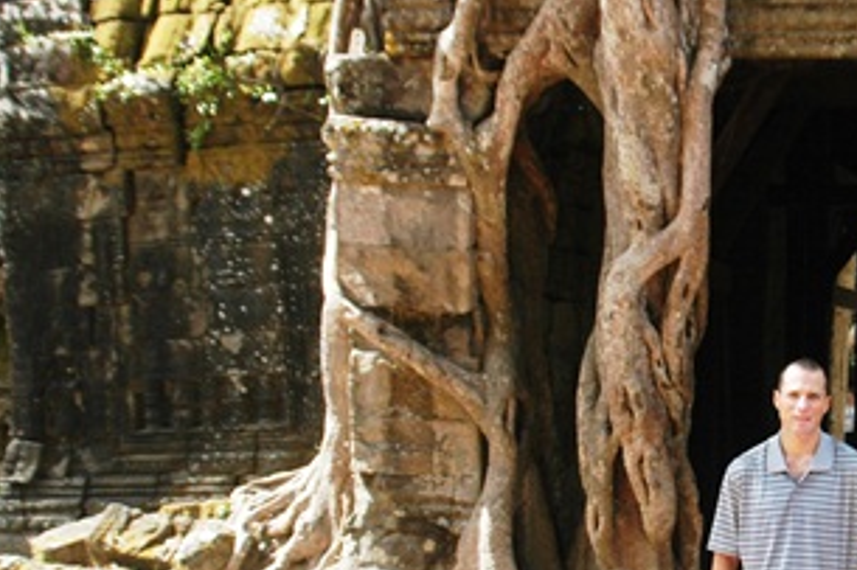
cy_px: 404
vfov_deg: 15.5
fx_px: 2094
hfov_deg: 22.5
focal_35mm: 88
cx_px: 804
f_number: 6.3
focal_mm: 28
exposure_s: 1/160
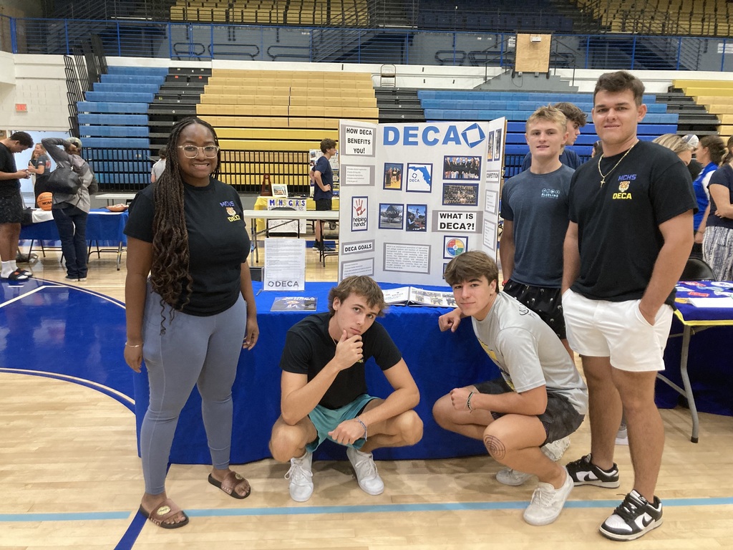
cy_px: 275
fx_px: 593
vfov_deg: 49.7
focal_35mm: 28
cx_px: 366
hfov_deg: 63.4
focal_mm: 3.99
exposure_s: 1/60
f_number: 1.8
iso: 250
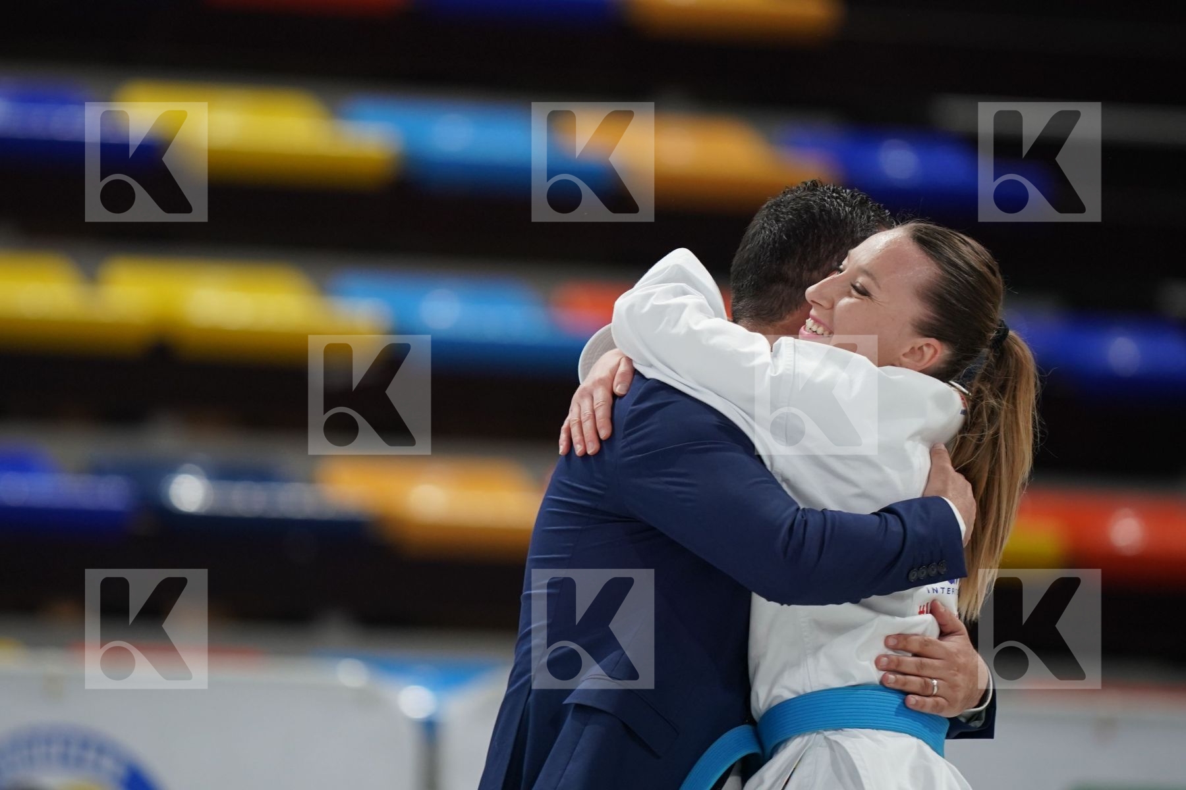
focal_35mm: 600
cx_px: 593
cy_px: 395
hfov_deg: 3.4
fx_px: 19765
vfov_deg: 2.3
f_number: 2.8
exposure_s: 1/500
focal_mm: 400
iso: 1250
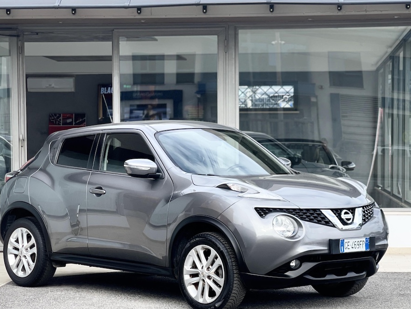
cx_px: 193
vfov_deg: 16.2
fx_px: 1081
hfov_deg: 21.5
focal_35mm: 91
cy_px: 213
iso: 32
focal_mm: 7.5
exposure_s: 1/354
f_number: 2.2
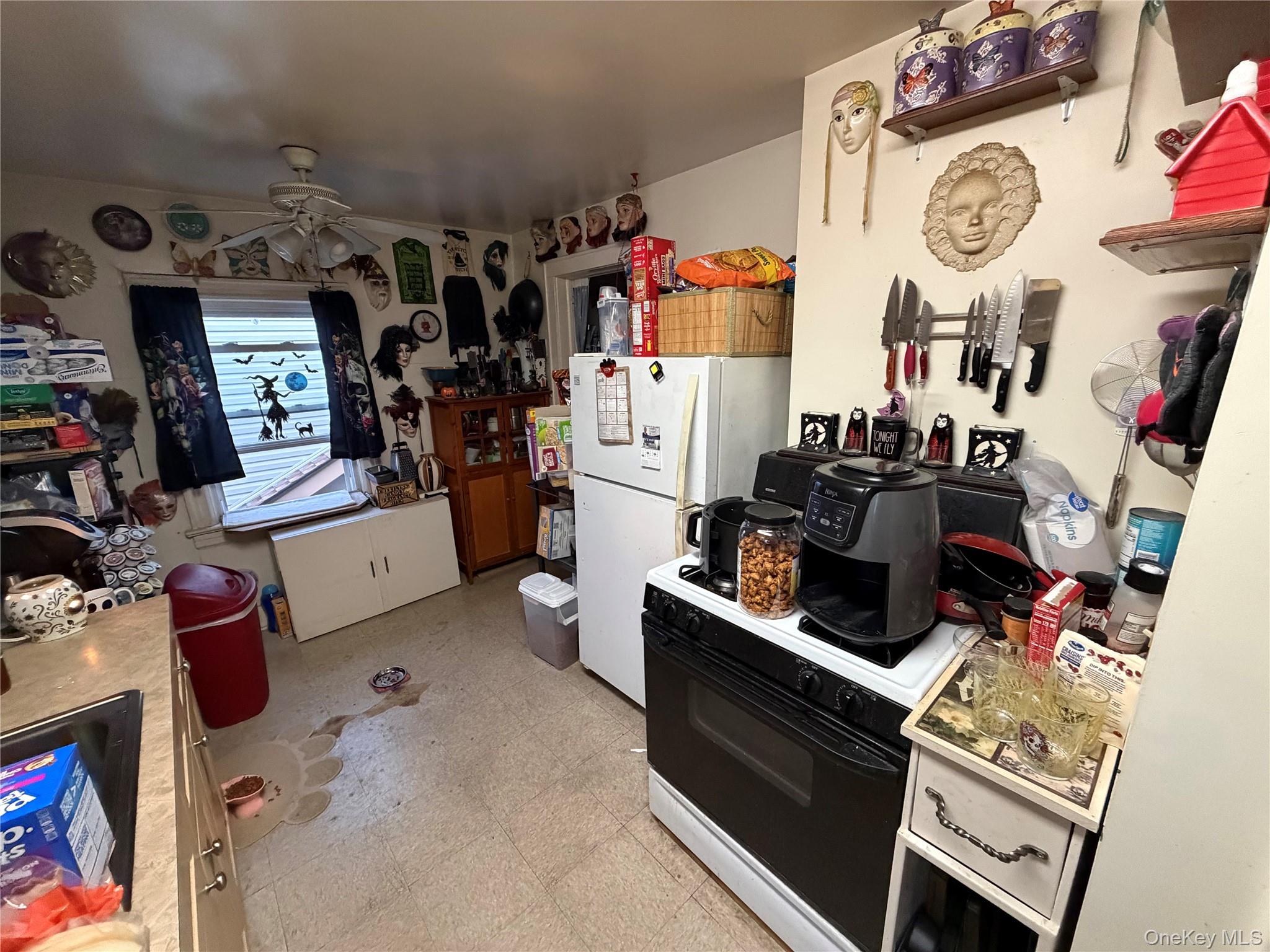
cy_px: 476
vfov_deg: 85.7
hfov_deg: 102.1
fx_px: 514
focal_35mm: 14
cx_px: 635
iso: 640
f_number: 2.2
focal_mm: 2.22
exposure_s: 1/60
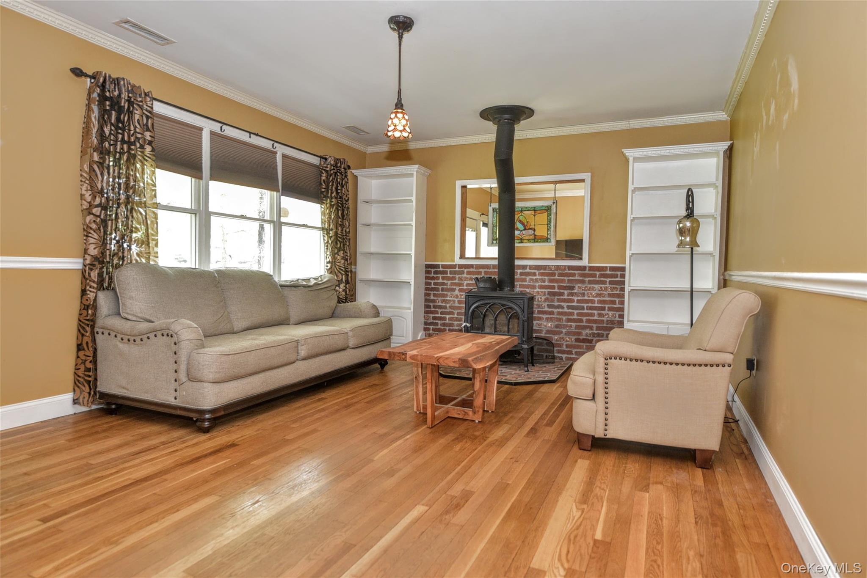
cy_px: 289
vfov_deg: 59.5
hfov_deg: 81.2
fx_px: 506
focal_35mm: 21
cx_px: 434
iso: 800
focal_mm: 21
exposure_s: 1/60
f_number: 3.3
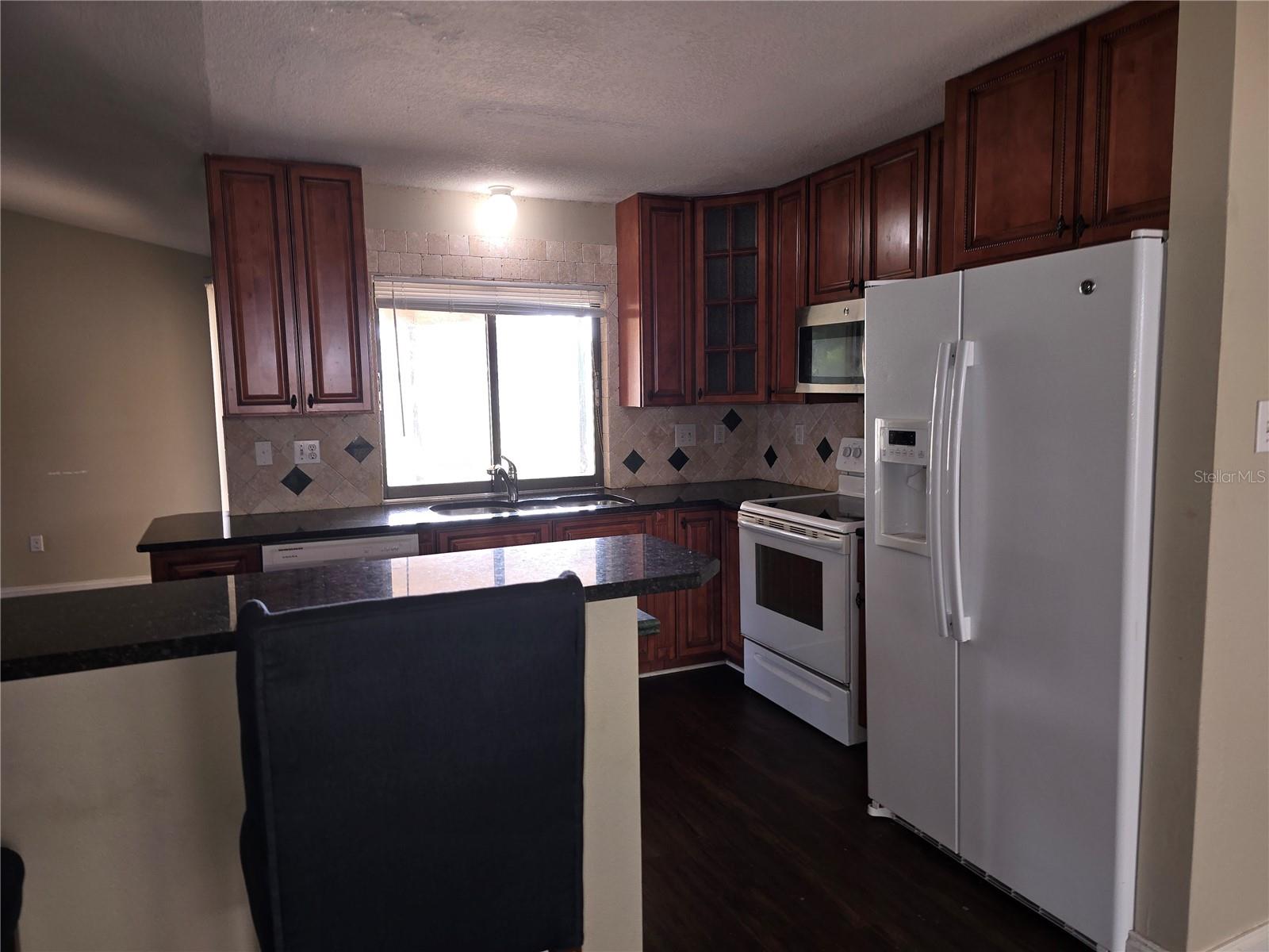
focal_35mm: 23
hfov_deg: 73.9
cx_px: 634
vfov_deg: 58.9
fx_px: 843
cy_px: 476
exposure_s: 1/60
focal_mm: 6.3
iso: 100
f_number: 1.7
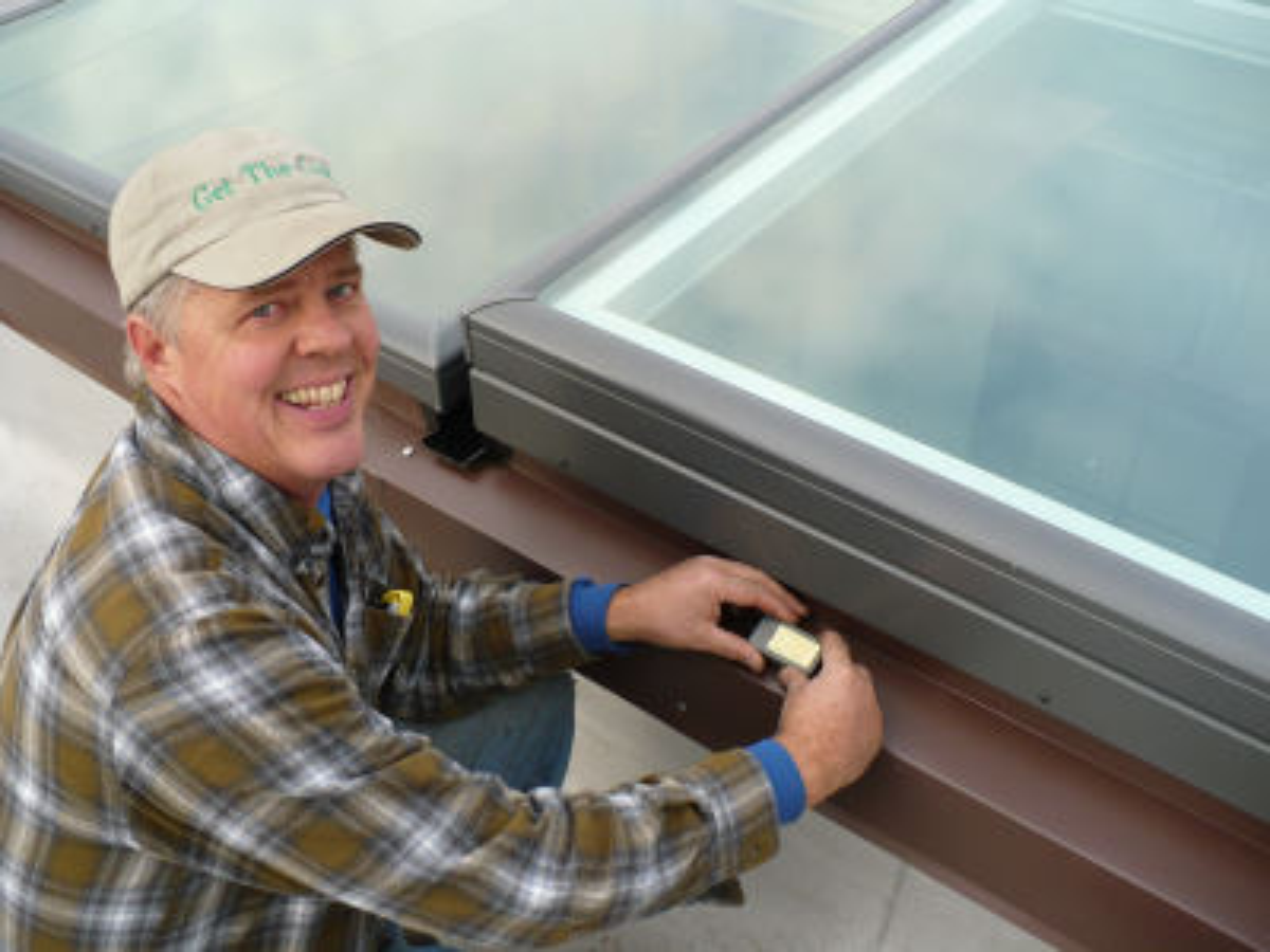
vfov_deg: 38.7
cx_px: 635
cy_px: 476
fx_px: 1357
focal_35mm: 37
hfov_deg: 50.1
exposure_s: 1/250
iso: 100
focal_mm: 6.1
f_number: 2.8
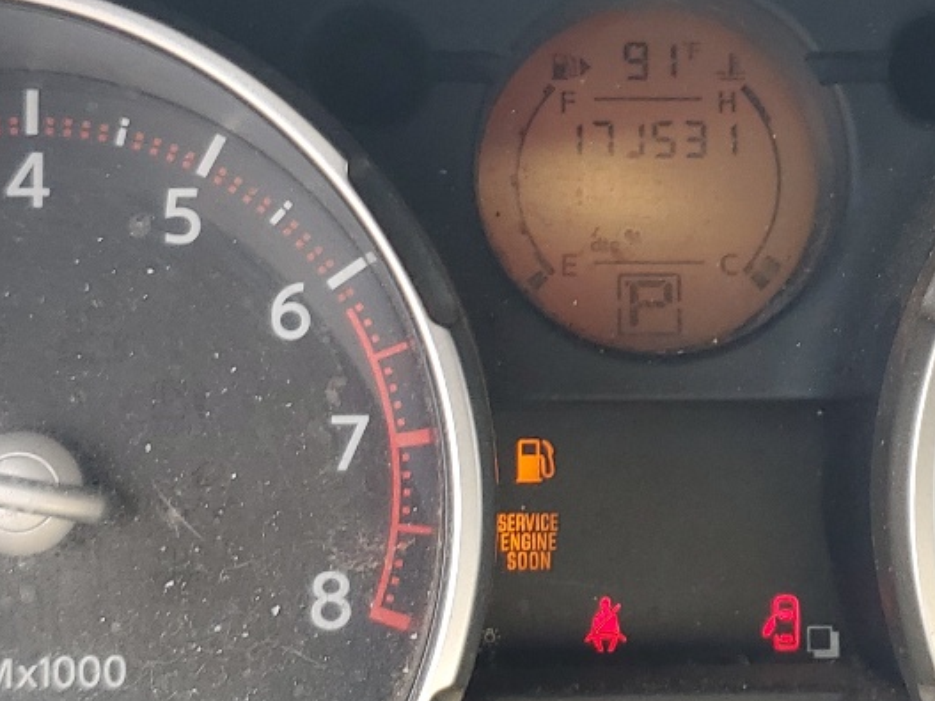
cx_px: 609
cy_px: 280
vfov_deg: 18.6
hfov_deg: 24.6
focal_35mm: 79
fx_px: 2133
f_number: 1.5
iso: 50
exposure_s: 1/233
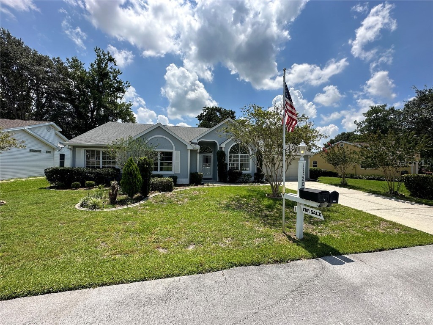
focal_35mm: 14
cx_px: 216
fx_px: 175
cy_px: 162
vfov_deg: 85.7
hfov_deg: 102.1
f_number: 2.2
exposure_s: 1/2132
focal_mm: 2.22
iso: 50
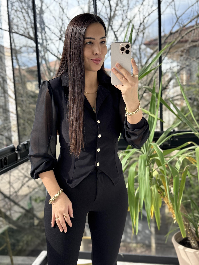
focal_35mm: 48
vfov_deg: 39.7
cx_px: 100
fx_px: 368
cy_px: 132
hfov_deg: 30.3
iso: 100
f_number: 1.78
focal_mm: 6.76
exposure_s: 1/578
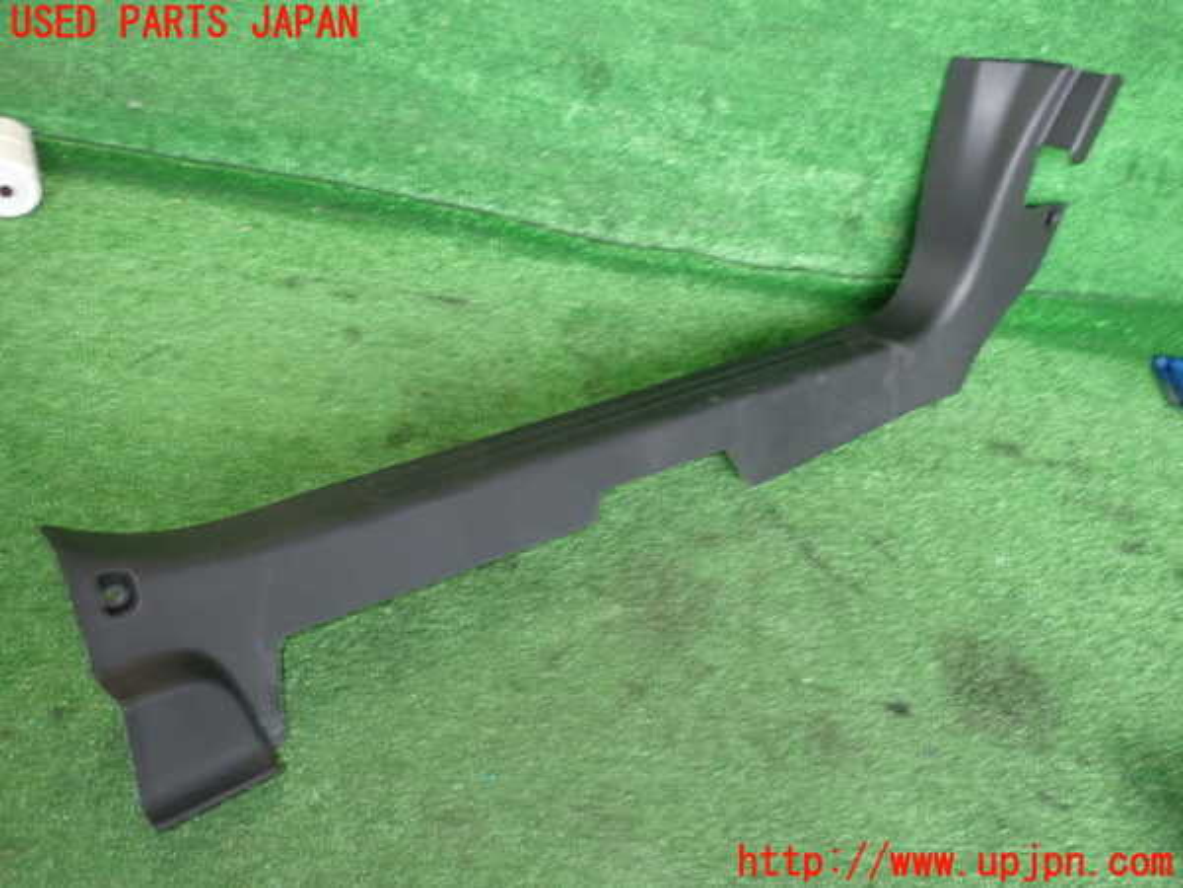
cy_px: 444
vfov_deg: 46.8
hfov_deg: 60.0
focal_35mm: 30
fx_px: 1025
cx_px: 592
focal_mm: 5.4
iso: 200
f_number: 2.3
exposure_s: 1/30
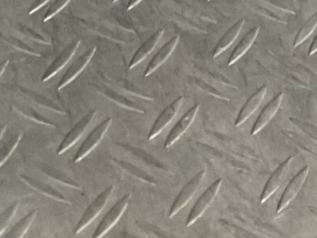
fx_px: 1713
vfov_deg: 7.2
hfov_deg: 10.5
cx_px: 316
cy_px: -442
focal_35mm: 187
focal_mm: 3
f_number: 1.8
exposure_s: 1/50
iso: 100
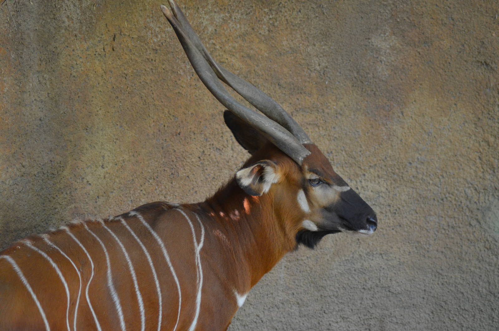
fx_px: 1702
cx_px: 250
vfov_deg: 11.1
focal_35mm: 123
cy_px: 166
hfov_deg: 16.7
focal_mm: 82
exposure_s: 1/125
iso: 1400
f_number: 4
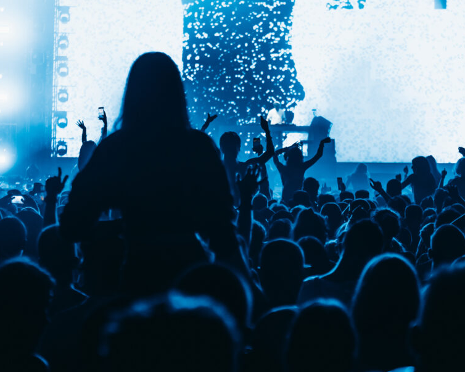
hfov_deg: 24.1
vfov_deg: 19.4
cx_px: 245
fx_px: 1087
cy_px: 164
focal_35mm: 79
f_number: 2.8
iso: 800
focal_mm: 62
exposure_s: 1/160
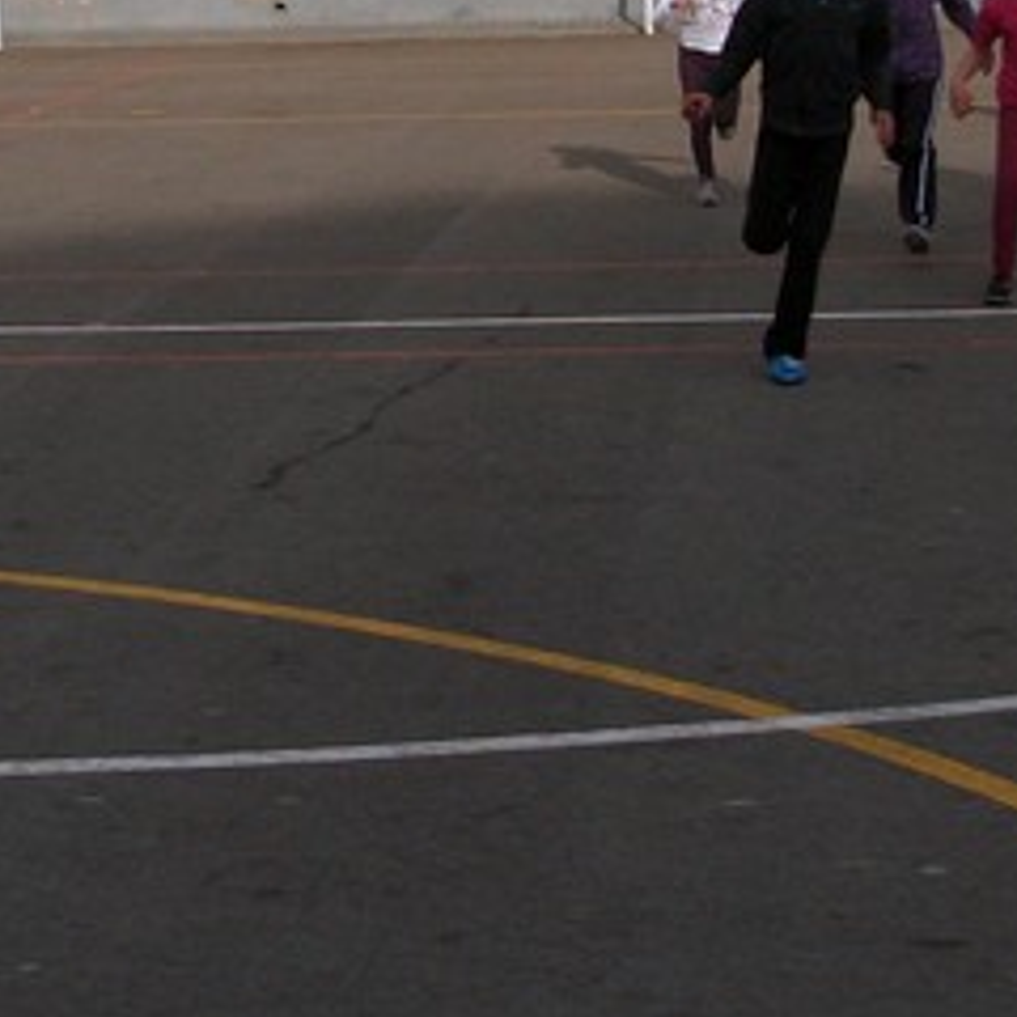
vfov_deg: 14.7
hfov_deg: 14.9
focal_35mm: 117
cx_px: 335
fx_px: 3889
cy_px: 38
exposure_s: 1/194
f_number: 8.8
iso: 80
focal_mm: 5.7
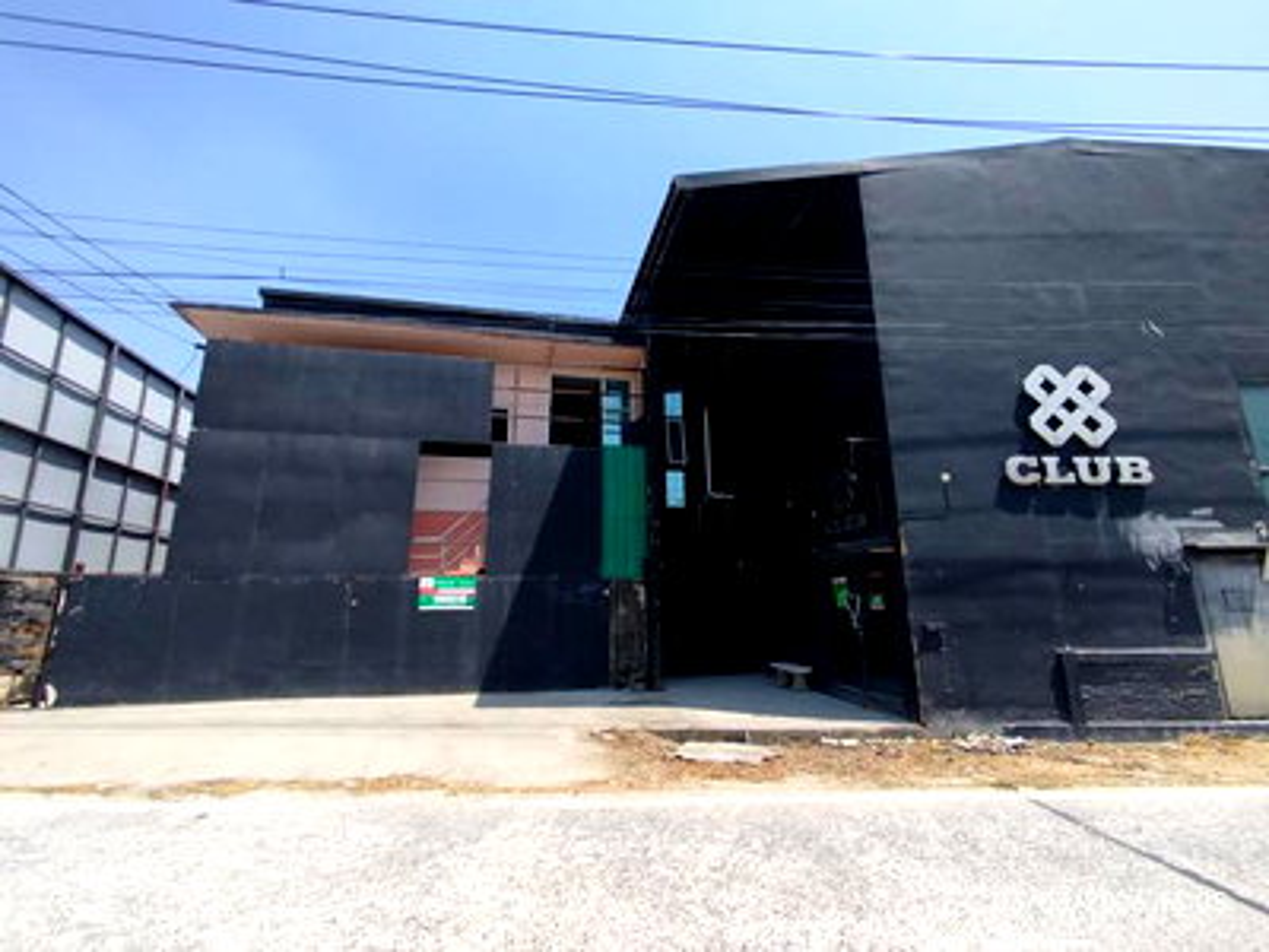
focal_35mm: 15
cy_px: 476
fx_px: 550
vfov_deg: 81.7
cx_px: 634
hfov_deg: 98.2
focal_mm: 1.65
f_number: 2.2
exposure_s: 1/1361
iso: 50
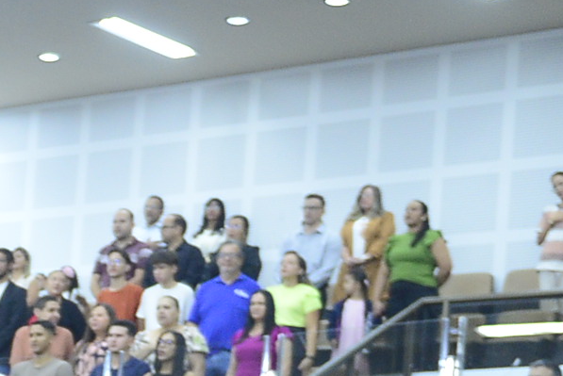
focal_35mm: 146
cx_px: -377
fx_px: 2285
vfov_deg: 9.1
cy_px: 611
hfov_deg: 13.0
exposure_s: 1/125
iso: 1600
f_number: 2.8
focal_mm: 29
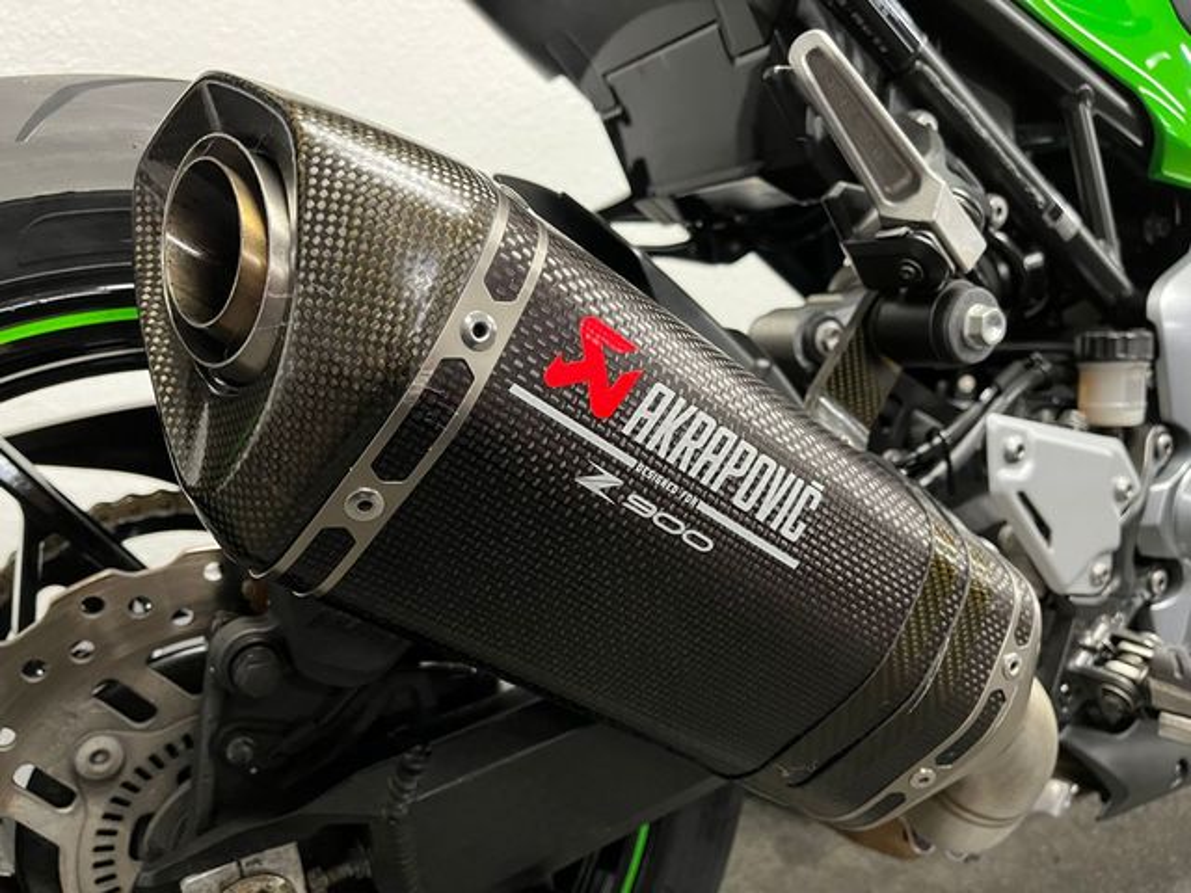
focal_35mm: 26
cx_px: 596
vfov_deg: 53.1
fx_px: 895
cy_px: 446
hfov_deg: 67.3
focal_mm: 5.1
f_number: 1.6
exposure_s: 1/33
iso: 400
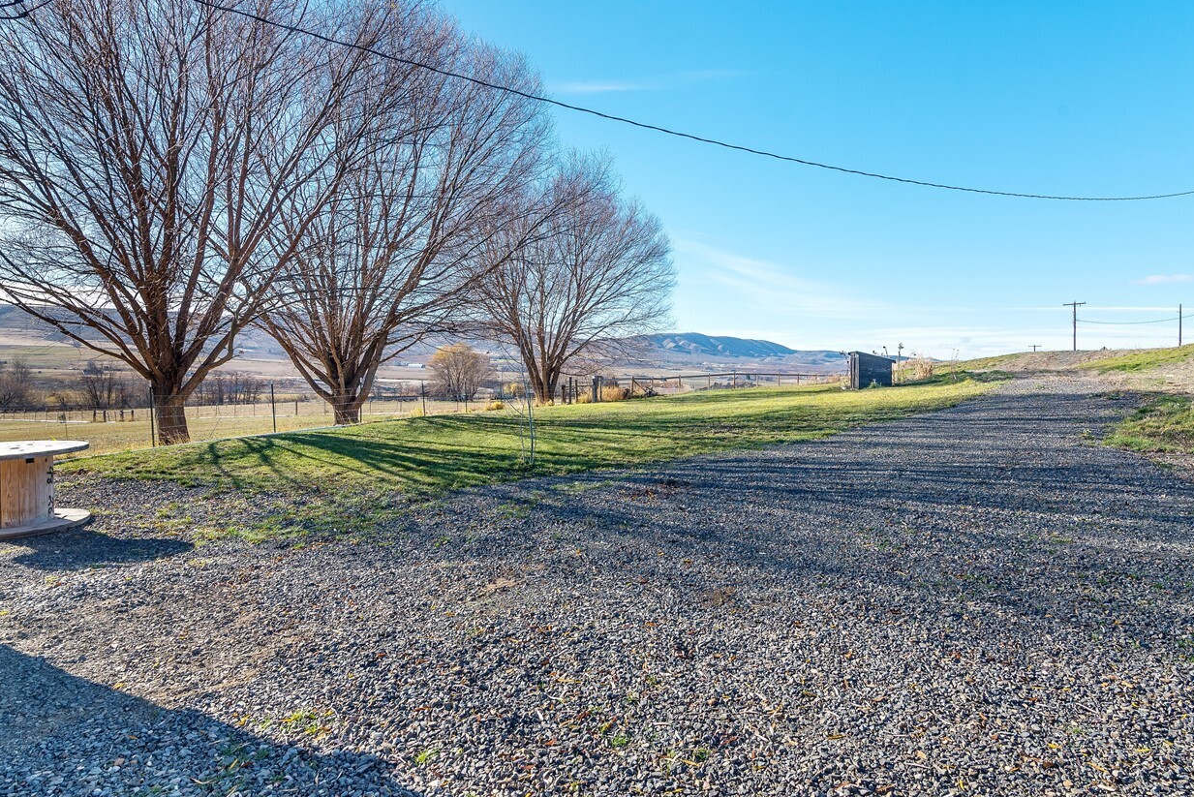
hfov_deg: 78.5
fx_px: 730
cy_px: 361
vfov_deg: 57.2
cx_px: 634
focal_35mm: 22
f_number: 10
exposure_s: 1/160
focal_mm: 16
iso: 200
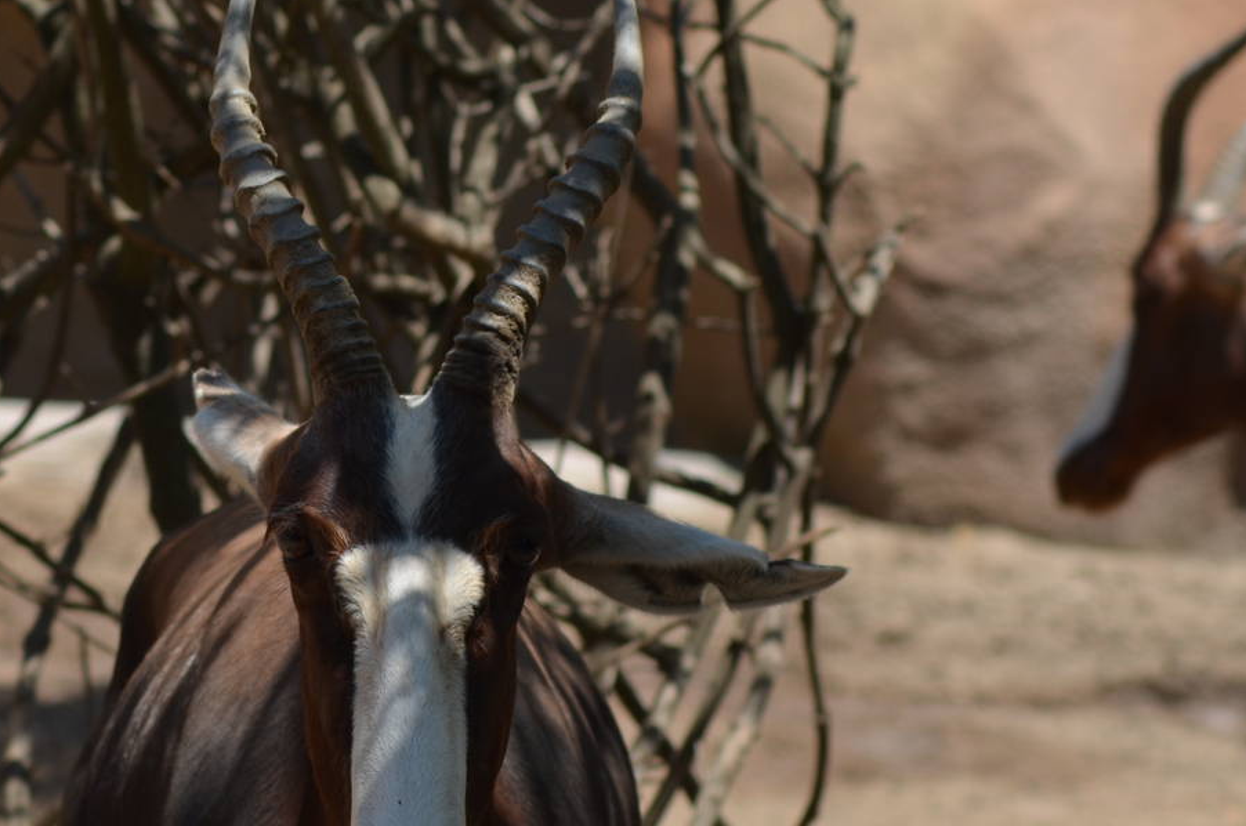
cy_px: 564
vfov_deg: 5.1
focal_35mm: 266
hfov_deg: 7.8
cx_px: 366
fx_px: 9190
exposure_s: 1/640
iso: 200
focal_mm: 100
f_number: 6.3
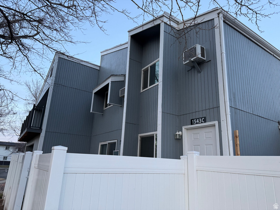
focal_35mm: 24
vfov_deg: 56.8
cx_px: 140
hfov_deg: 71.6
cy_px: 105
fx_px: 194
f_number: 1.78
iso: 200
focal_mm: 6.76
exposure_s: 1/121
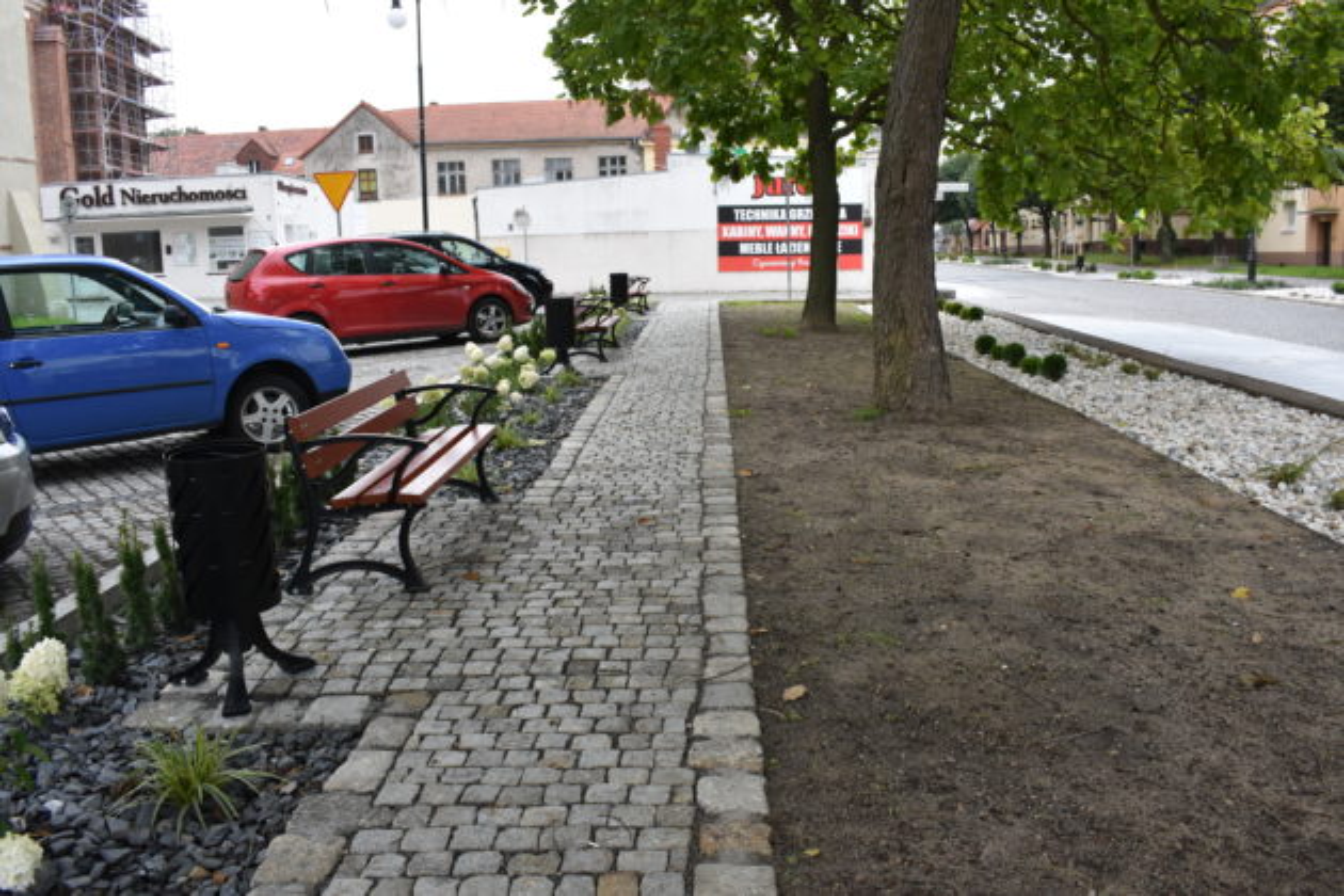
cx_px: 672
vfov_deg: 41.7
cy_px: 448
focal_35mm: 32
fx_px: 1176
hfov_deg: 59.5
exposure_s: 1/160
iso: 800
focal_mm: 21
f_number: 6.3
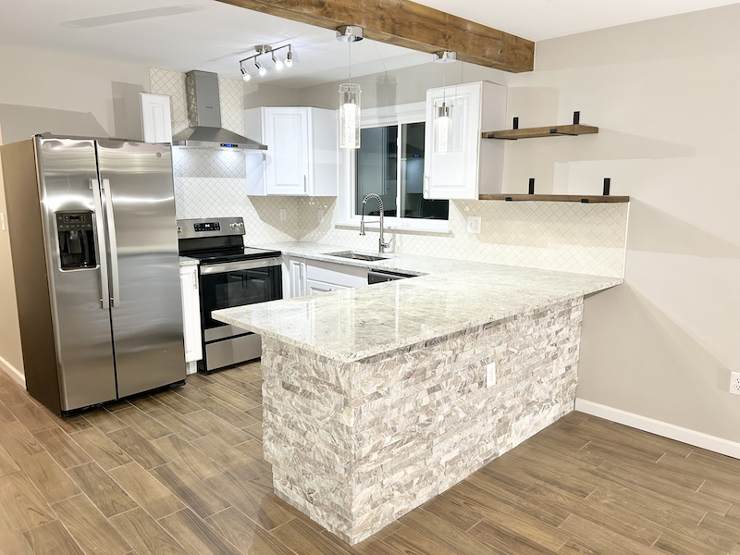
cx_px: 370
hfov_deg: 67.3
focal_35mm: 26
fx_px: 556
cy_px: 278
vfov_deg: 53.1
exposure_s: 1/120
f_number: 1.5
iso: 125
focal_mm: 5.7
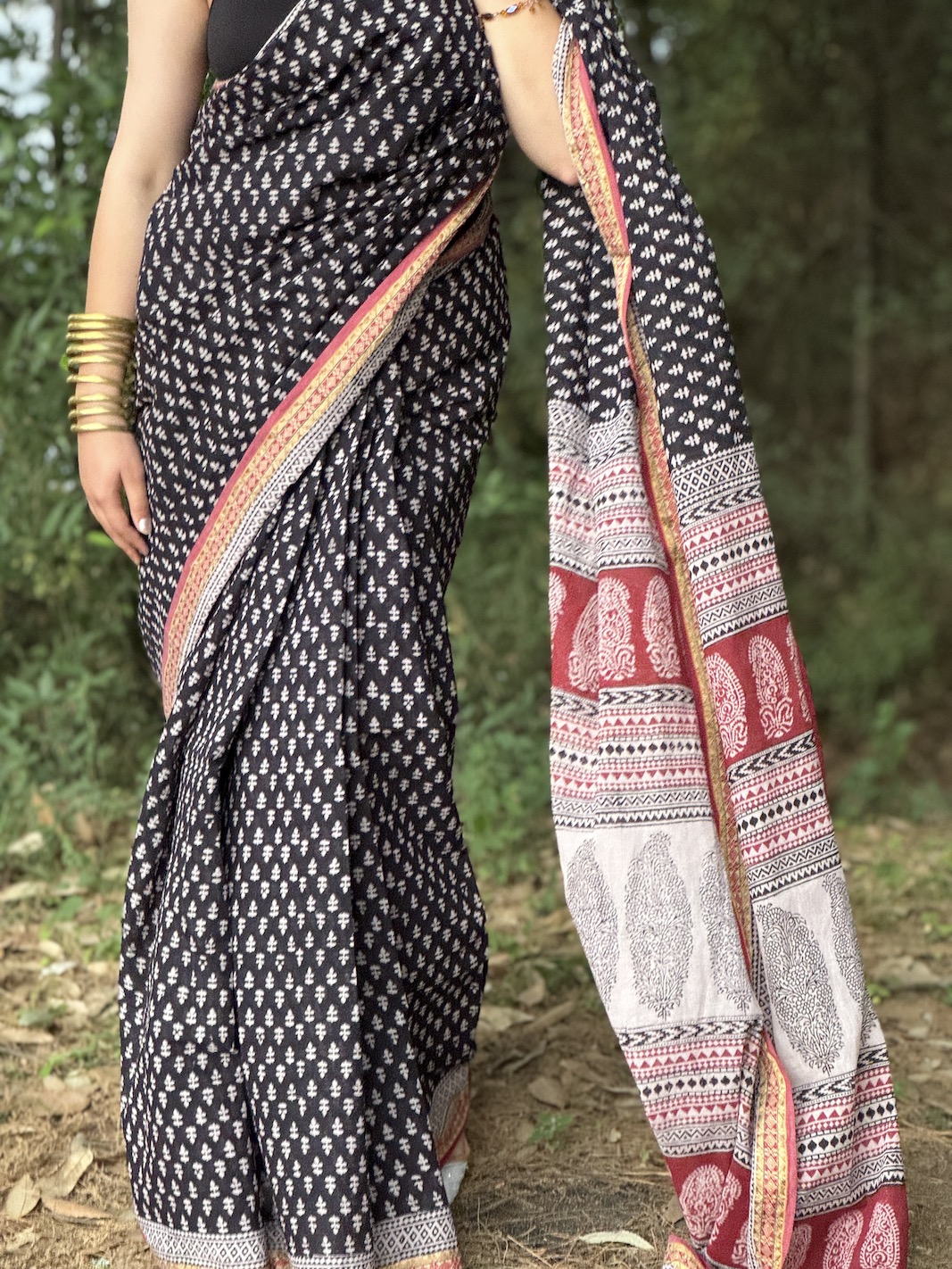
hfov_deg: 19.1
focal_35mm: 77
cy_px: 634
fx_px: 2823
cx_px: 476
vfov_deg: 25.3
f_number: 2.8
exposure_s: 1/60
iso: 500
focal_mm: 9
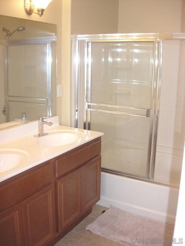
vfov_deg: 49.0
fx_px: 271
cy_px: 123
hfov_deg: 37.7
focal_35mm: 38
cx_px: 92
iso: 79
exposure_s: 1/32
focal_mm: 7.8
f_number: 2.8
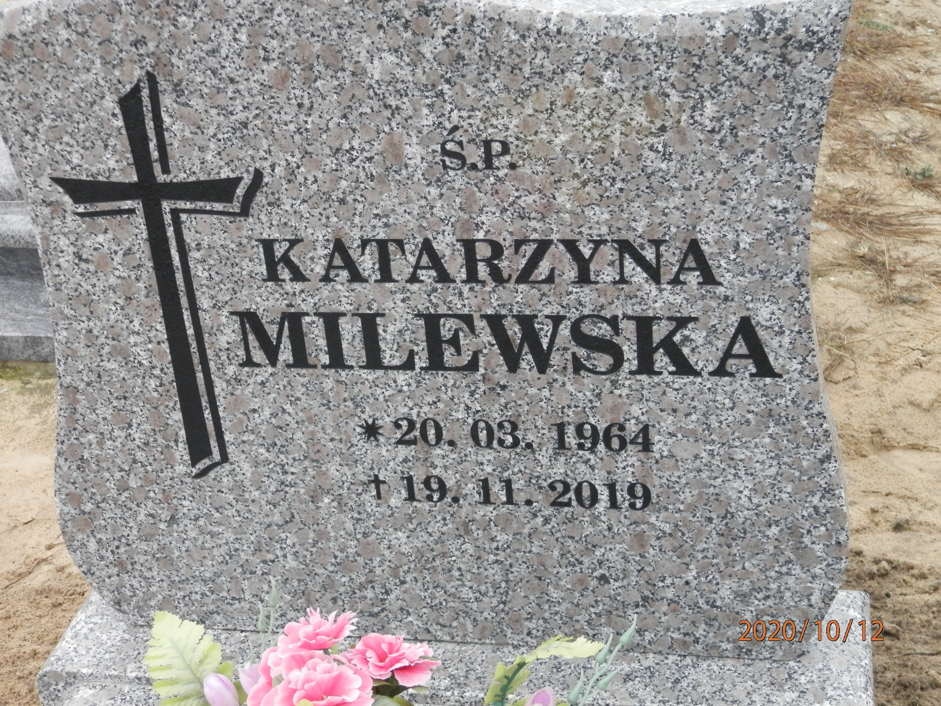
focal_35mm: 55
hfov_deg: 34.9
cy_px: 353
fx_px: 1495
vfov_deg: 26.6
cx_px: 470
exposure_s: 1/60
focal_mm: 9.9
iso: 200
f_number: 3.8
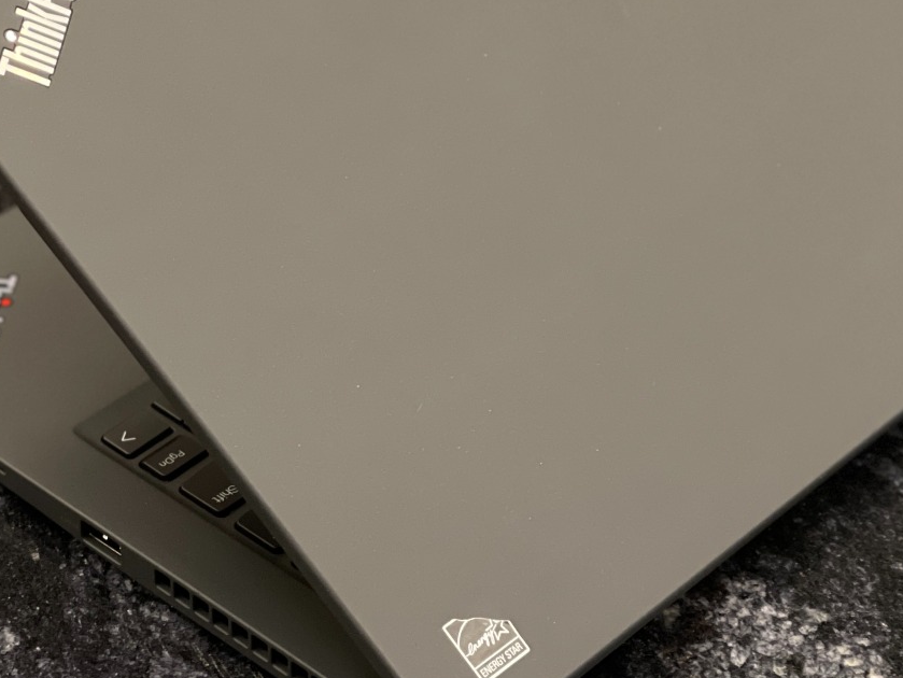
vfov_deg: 12.1
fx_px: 3184
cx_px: 502
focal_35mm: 122
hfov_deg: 16.1
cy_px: 150
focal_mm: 7.5
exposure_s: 1/40
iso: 250
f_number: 2.2
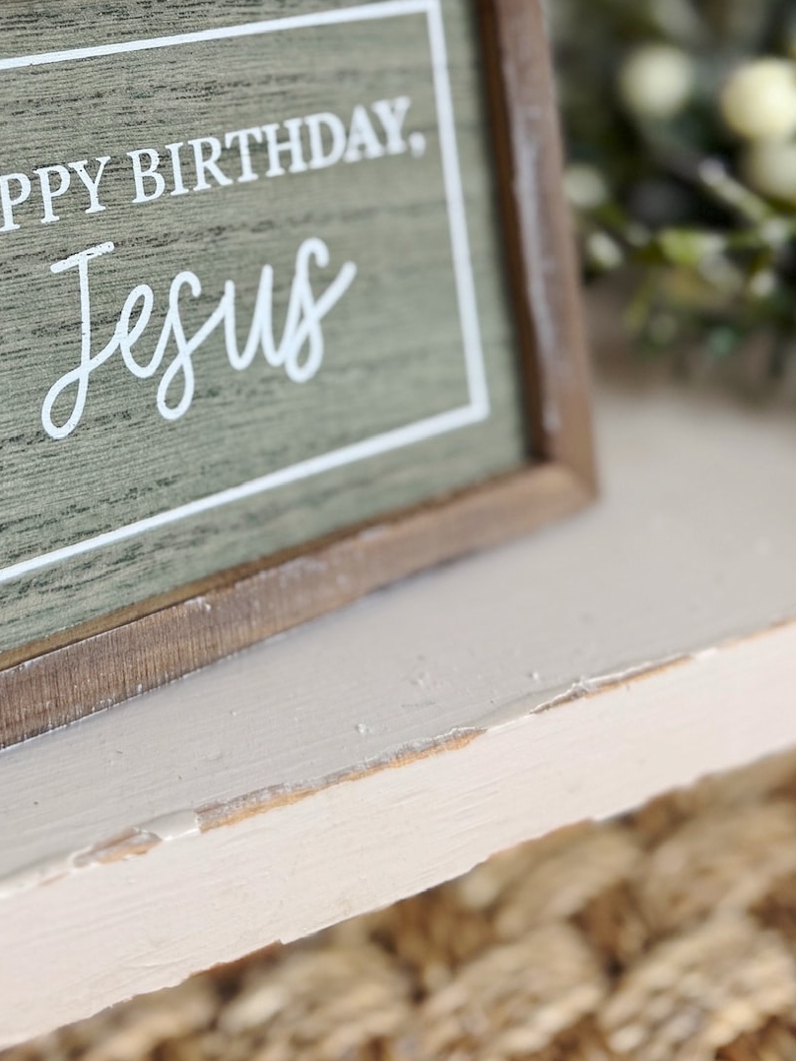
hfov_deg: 33.2
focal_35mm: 42
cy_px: 136
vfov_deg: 41.7
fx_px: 1288
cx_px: 141
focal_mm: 6.76
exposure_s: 1/120
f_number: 1.78
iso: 64
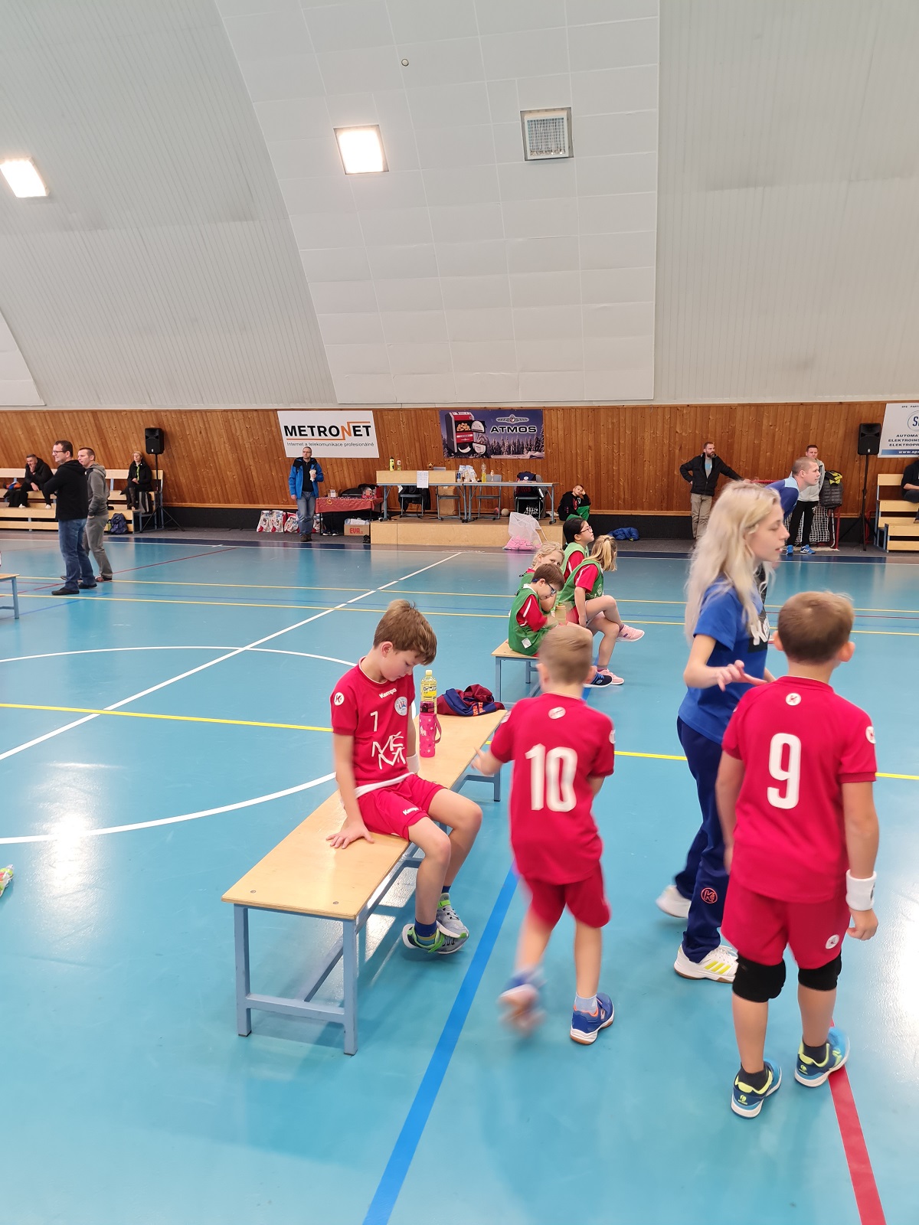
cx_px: 460
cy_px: 612
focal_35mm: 26
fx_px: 920
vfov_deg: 67.3
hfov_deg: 53.1
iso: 200
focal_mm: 5.4
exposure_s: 1/50
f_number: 1.8
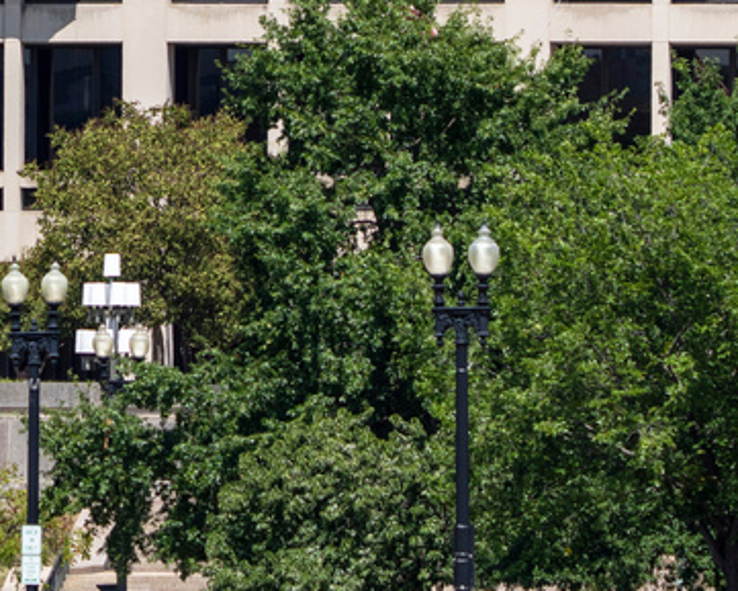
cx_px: 260
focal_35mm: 799
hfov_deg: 2.4
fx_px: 17456
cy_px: -5
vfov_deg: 1.9
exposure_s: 1/800
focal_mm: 200
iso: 160
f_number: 6.3
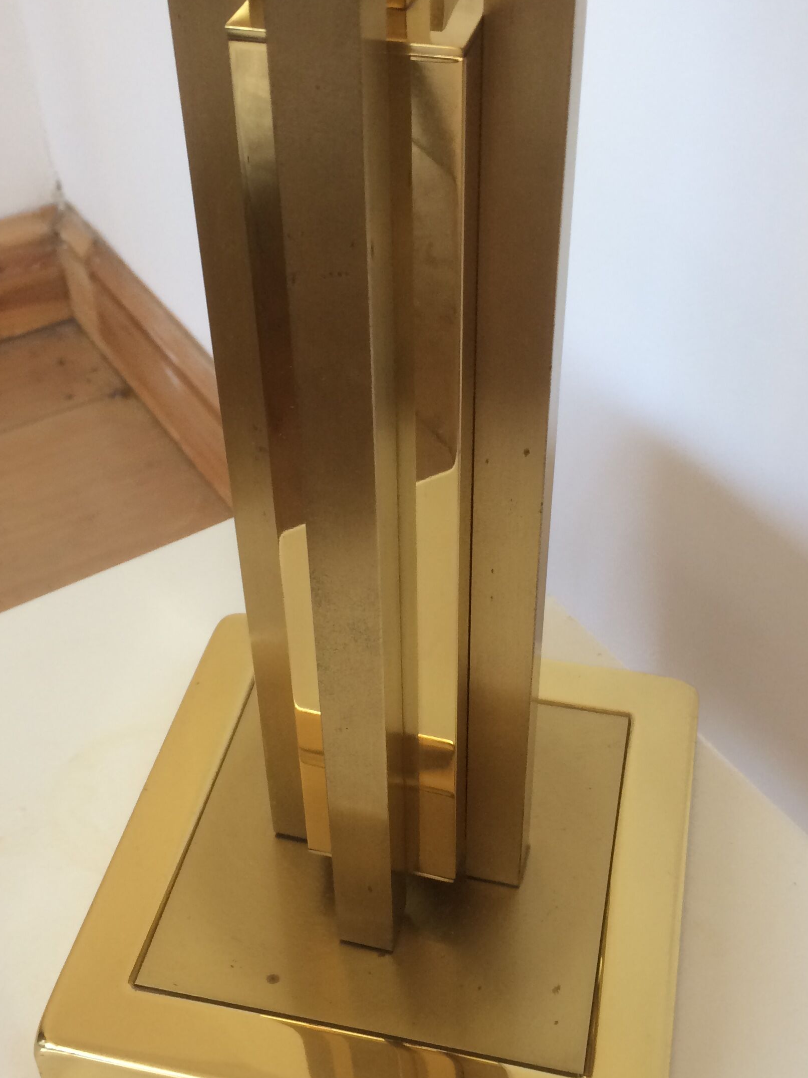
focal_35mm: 44
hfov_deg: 32.9
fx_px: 1370
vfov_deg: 42.9
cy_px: 515
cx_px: 393
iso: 50
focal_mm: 4.15
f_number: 2.2
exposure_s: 1/33
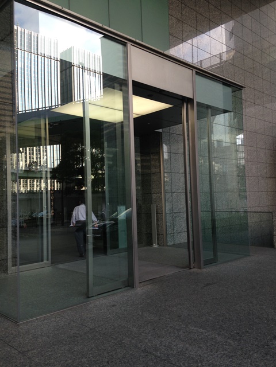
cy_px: 184
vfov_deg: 55.4
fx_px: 351
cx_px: 138
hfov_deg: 42.9
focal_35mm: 33
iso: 50
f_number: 2.4
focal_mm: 4.12
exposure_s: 1/132
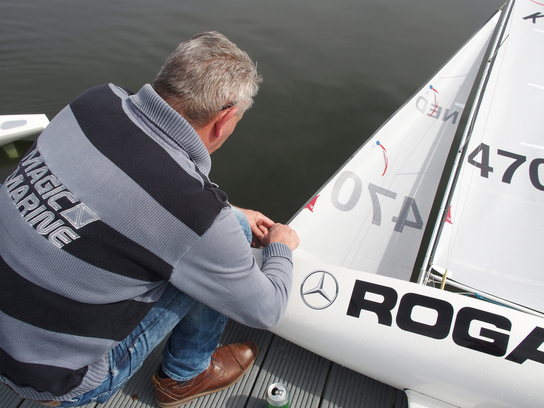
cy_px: 204
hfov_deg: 56.8
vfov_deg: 44.2
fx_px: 503
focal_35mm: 32
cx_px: 272
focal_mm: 6.7
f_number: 5
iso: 100
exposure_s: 1/640
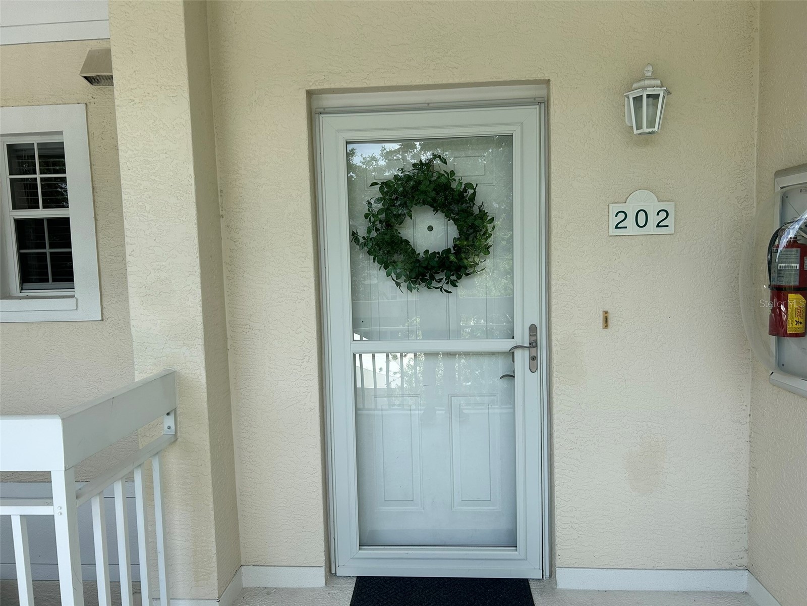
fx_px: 606
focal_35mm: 26
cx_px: 404
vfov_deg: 53.1
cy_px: 303
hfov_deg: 67.3
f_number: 1.5
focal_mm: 5.7
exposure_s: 1/902
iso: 50
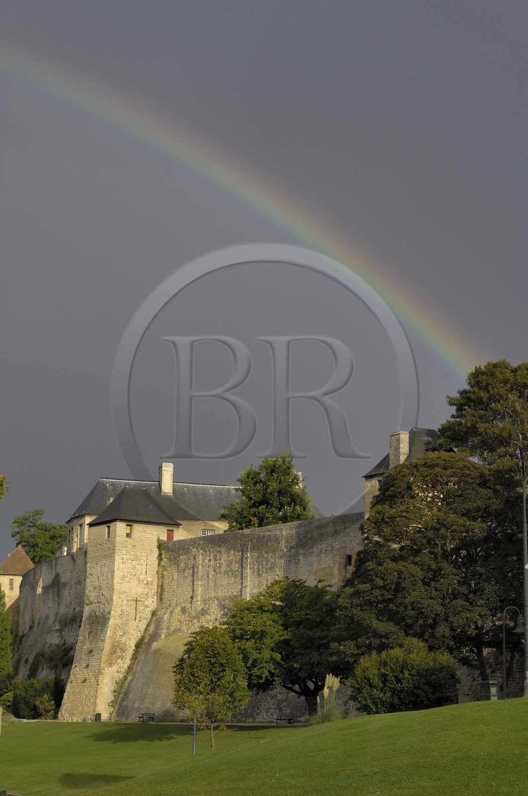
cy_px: 398
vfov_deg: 28.1
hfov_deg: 18.9
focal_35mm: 72
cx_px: 264
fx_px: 1589
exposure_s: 1/160
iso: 100
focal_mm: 48
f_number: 9.5
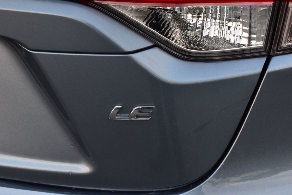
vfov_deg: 16.5
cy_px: 98
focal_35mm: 82
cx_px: 146
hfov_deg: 24.6
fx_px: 669
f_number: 7.1
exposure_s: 1/25
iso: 400
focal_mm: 55
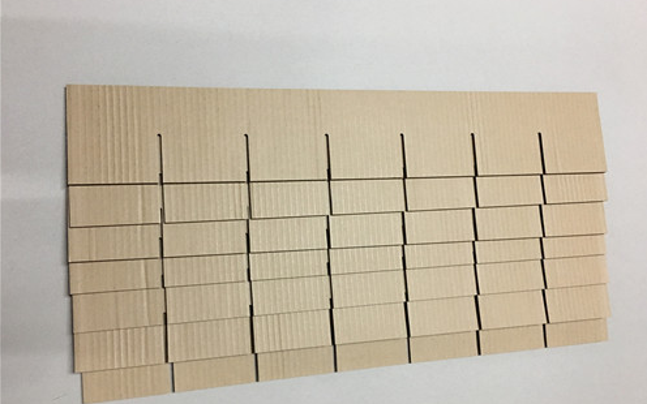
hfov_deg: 61.2
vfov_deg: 40.5
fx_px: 547
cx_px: 325
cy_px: 225
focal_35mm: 31
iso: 80
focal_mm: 4.15
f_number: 2.2
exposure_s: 1/10
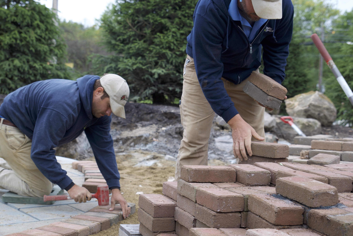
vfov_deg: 23.8
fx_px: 560
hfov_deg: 35.0
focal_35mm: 57
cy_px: 118
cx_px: 176
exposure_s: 1/200
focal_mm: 38
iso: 200
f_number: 3.2
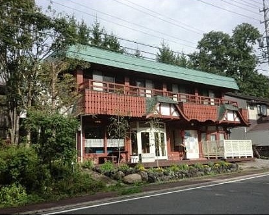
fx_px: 302
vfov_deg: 39.1
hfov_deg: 47.9
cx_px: 128
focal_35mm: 38
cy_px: 107
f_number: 3
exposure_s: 1/500
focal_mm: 6.58
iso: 50
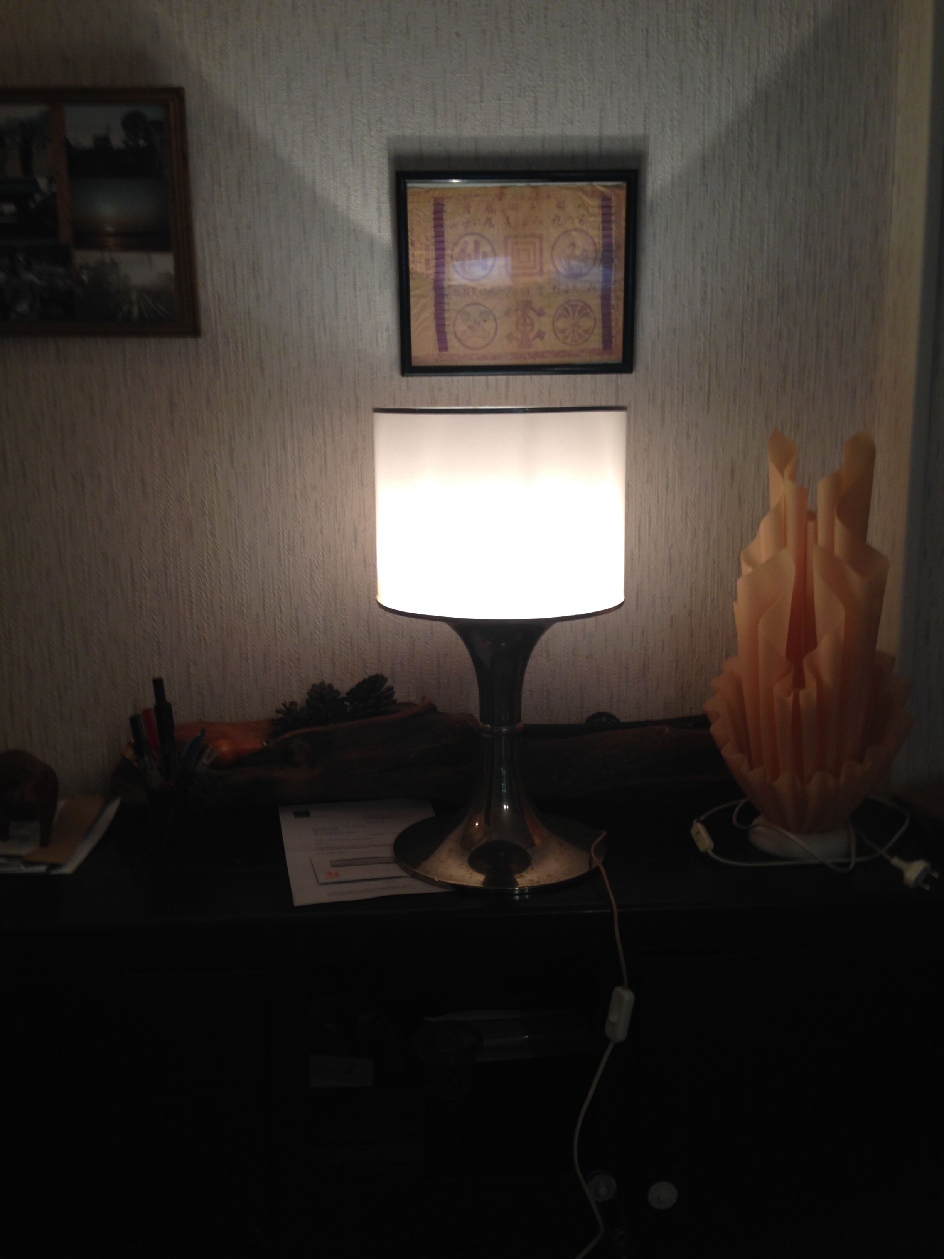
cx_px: 472
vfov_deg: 55.4
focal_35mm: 33
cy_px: 630
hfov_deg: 42.9
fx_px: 1200
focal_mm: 4.12
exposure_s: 1/24
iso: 50
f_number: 2.4
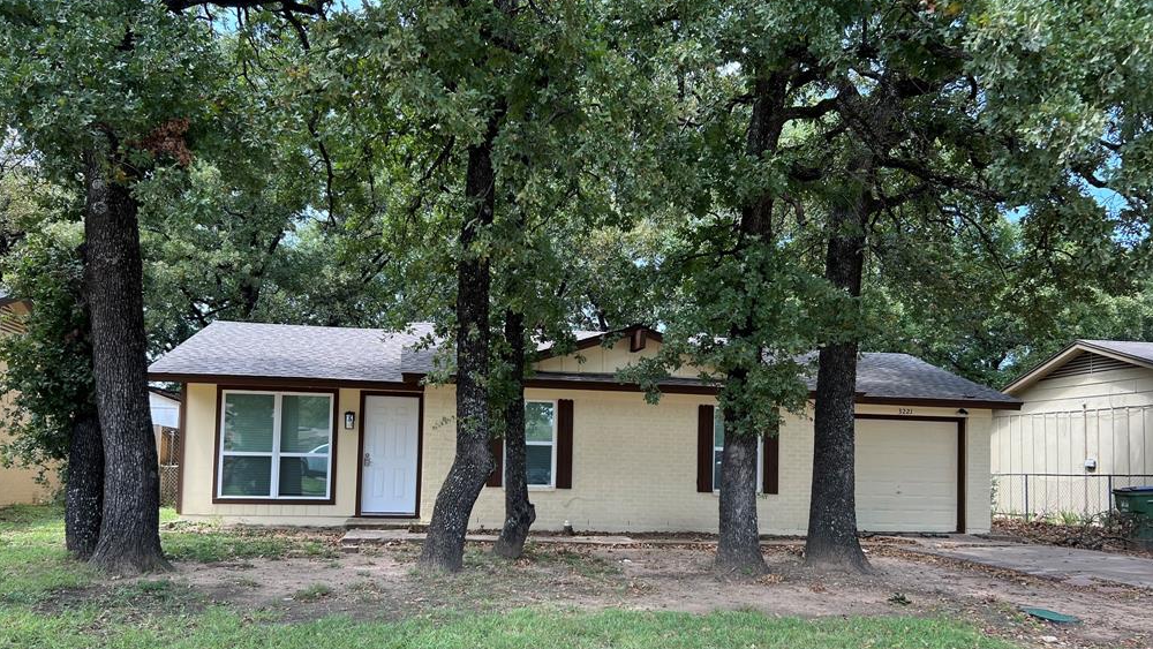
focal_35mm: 29
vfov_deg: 39.9
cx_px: 567
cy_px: 408
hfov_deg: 66.1
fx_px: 887
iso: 50
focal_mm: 5.7
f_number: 1.5
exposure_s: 1/581
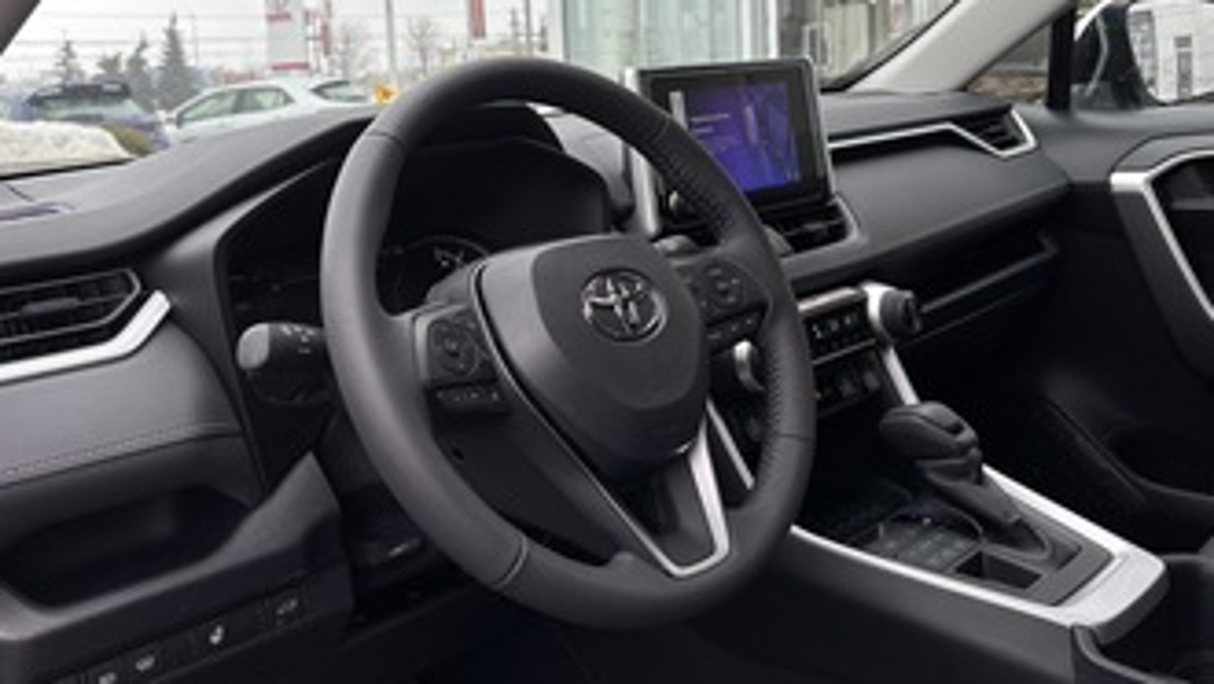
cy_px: 215
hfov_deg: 55.2
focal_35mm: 36
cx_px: 559
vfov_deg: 32.5
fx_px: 1159
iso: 50
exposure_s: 1/397
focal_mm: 5.96
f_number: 1.6
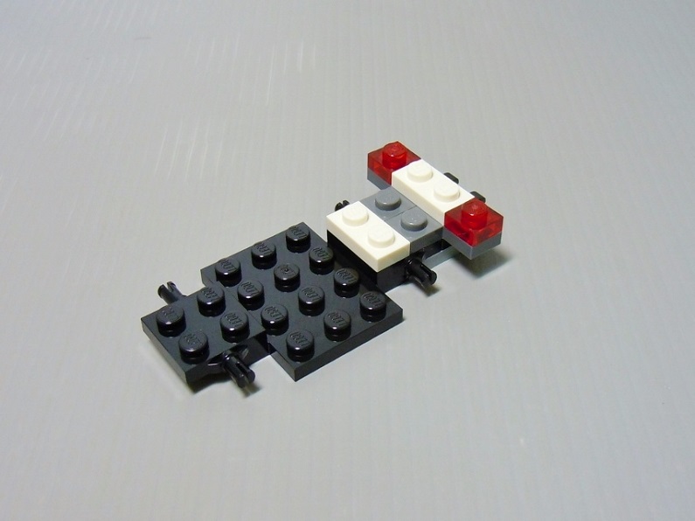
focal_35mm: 30
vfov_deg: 46.8
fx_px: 602
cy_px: 260
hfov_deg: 60.0
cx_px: 348
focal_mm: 5.4
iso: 200
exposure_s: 1/15
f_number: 3.5
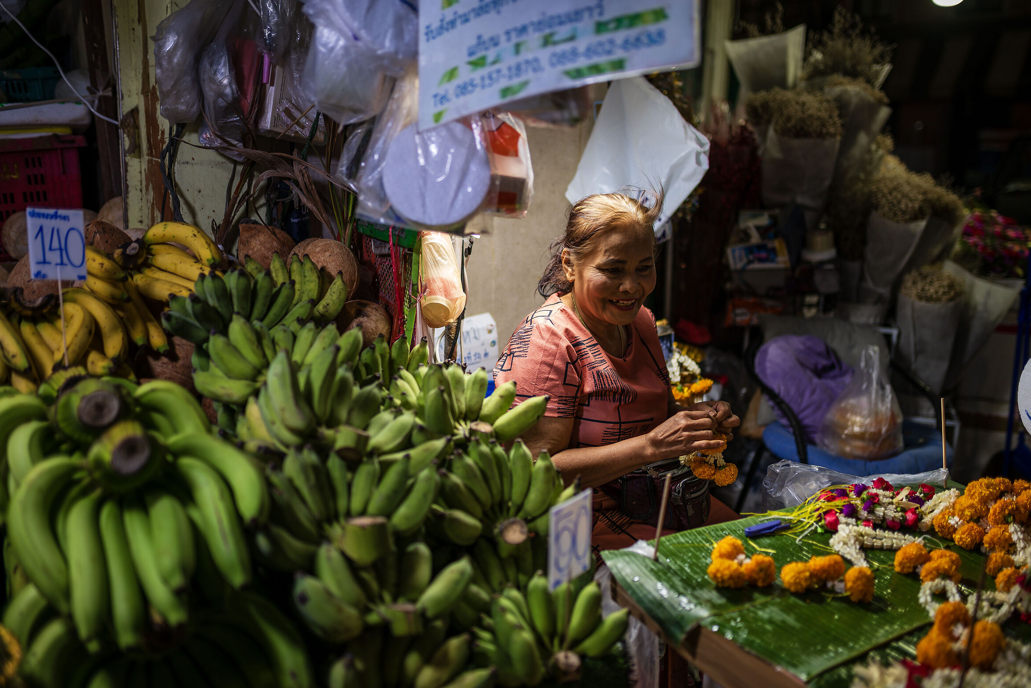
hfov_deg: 53.1
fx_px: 1031
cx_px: 526
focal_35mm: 36
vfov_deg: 36.9
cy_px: 341
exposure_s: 1/200
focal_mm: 35
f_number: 1.4
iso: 100
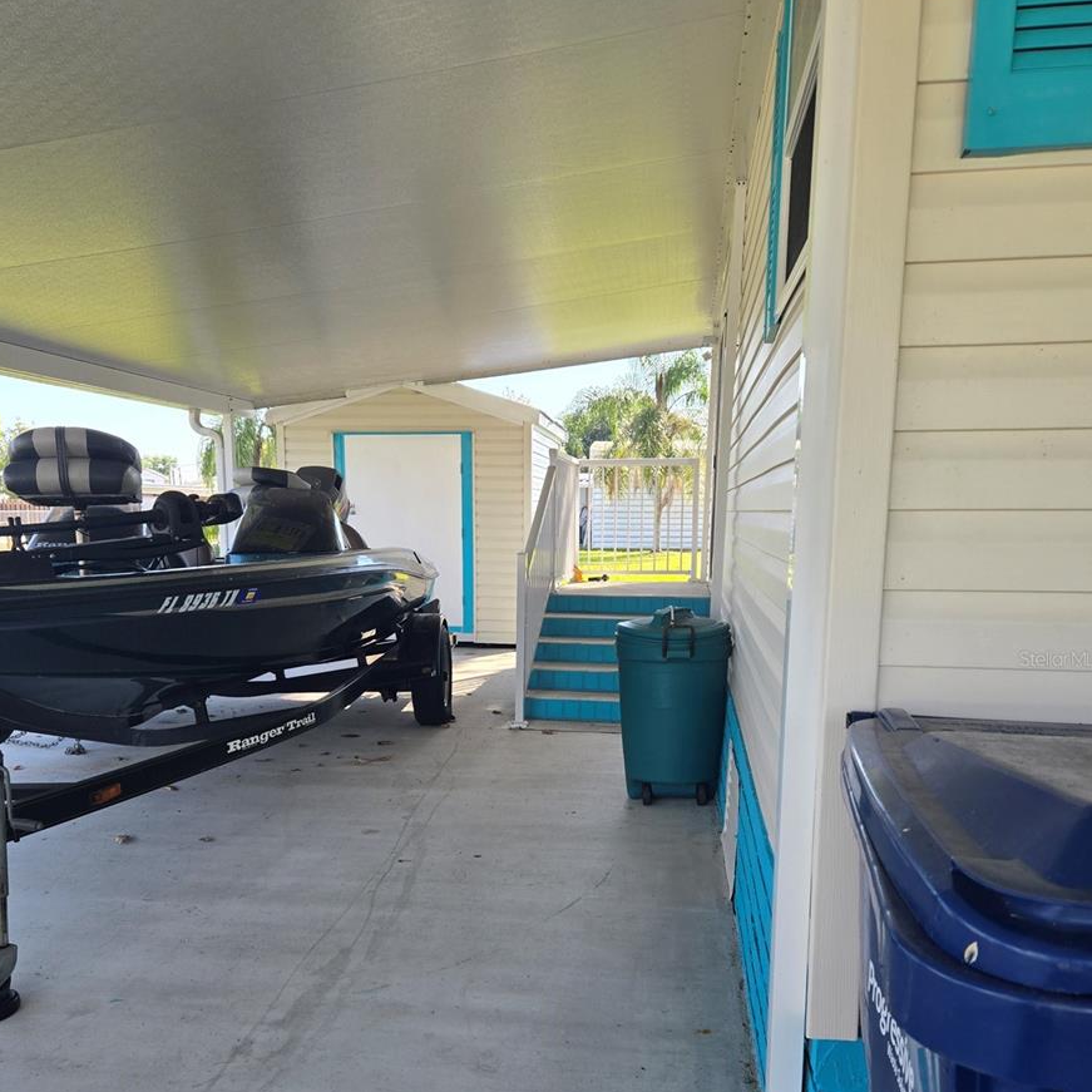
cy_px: 658
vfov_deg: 56.8
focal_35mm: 28
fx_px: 999
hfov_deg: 57.3
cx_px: 544
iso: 25
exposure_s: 1/241
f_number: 1.8
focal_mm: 5.4
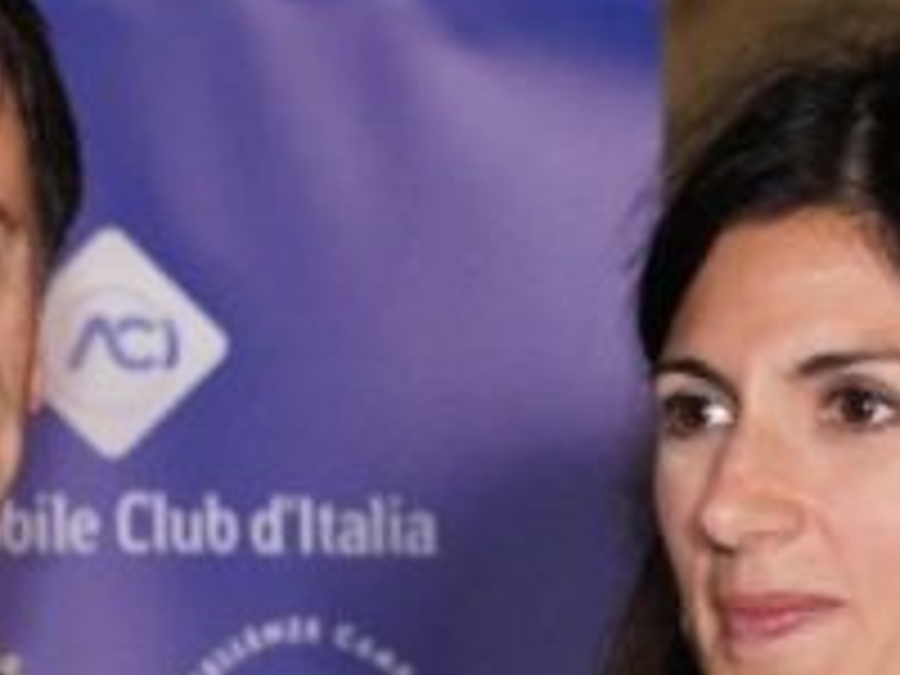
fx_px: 6344
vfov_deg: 6.0
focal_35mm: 244
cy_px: 968
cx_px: 58
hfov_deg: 8.1
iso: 6400
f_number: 5.6
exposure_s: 1/60
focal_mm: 66
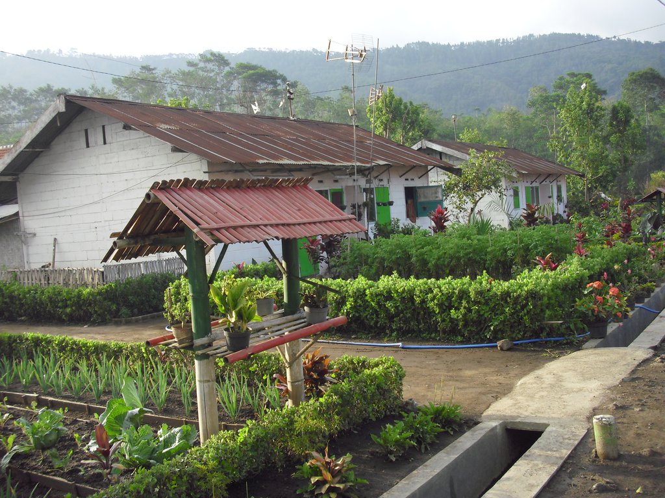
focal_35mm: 38
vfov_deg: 37.7
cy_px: 249
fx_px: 730
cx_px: 332
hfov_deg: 49.0
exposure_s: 1/250
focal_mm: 6.2
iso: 100
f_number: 2.8
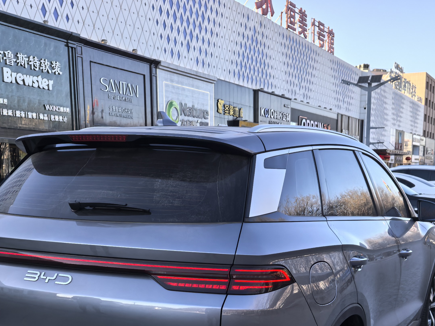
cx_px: 239
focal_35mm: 51
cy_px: 304
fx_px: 641
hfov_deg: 37.5
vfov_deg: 27.4
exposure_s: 1/1372
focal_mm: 5.35
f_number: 1.8
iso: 50
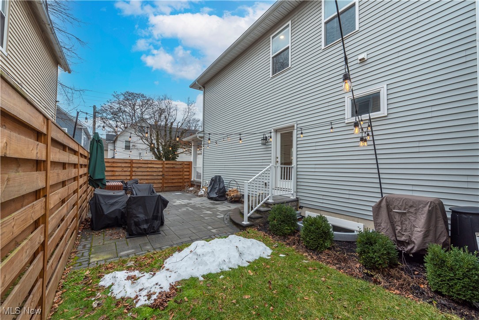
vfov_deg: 81.2
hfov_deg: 104.2
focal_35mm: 14
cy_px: 160
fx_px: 186
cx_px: 240
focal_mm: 14
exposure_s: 1/160
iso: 400
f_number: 9
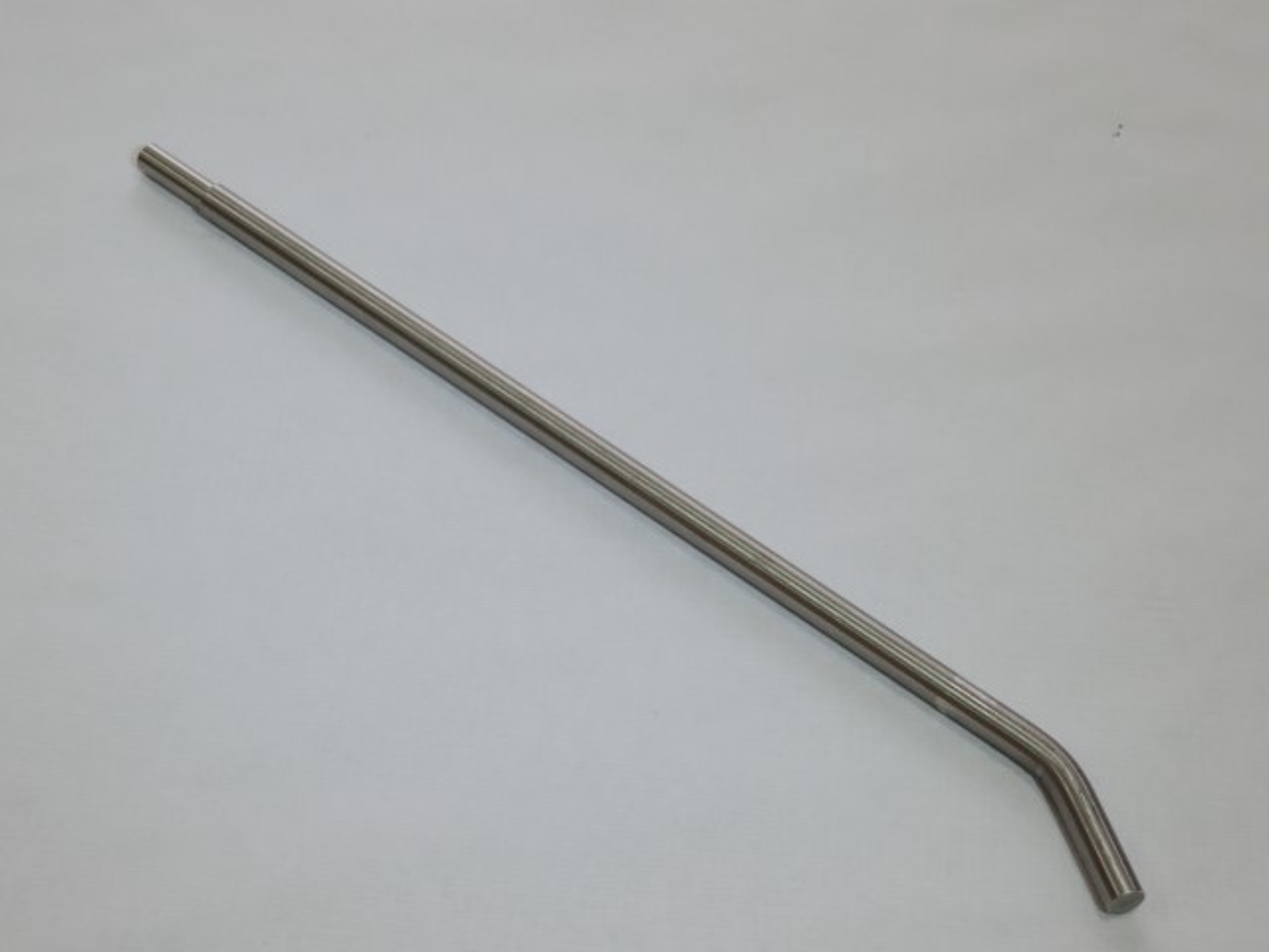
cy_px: 476
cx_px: 634
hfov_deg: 21.8
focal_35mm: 90
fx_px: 3299
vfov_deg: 16.4
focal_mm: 16
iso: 400
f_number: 4.1
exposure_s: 1/60
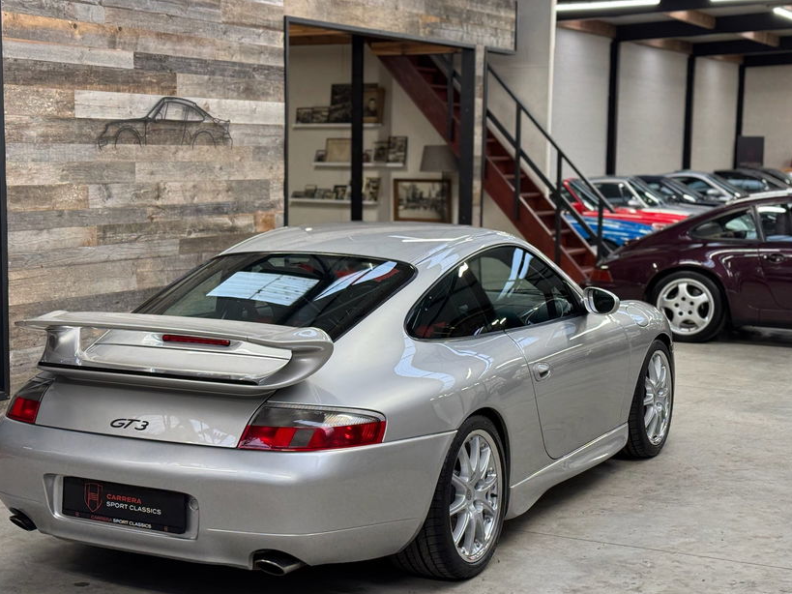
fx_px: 1373
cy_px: 324
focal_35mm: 60
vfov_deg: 24.4
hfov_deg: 32.1
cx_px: 337
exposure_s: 1/50
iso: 80
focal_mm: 6.76
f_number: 1.78
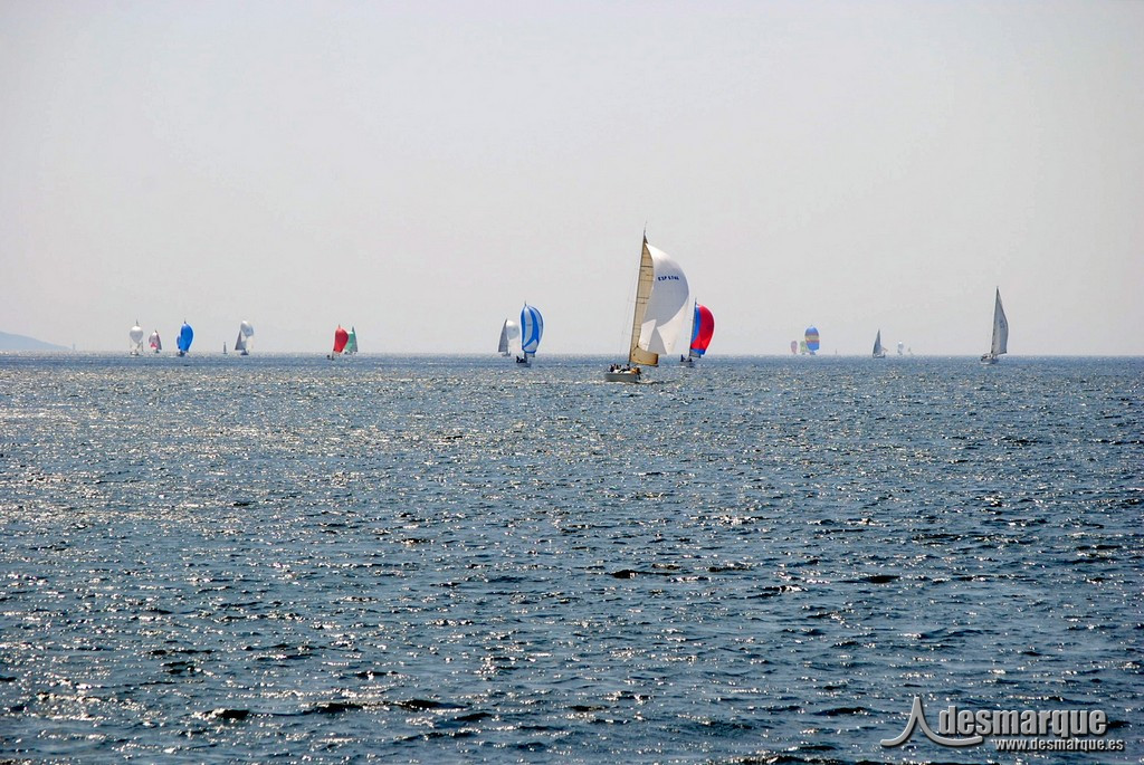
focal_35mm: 180
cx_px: 572
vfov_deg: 7.6
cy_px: 382
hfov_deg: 11.4
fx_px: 5726
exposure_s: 1/640
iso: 100
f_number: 6.3
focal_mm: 120
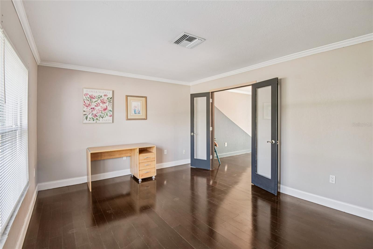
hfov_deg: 96.7
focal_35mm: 16
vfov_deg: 73.7
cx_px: 186
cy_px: 124
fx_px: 166
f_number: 8
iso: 400
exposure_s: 1/6
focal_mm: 16
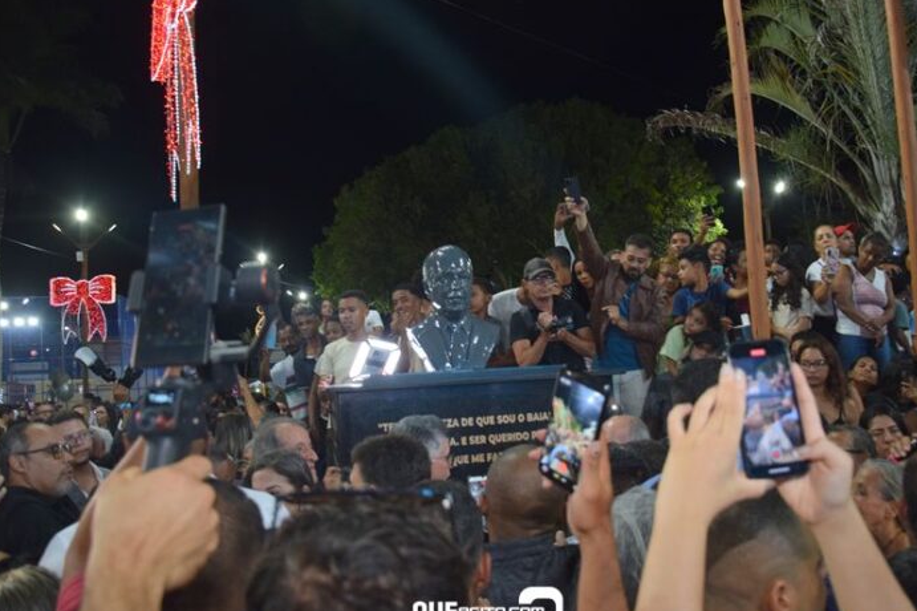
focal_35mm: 29
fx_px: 738
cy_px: 320
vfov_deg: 44.9
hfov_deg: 63.6
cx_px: 486
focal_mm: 18
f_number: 3.5
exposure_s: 1/60
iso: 900
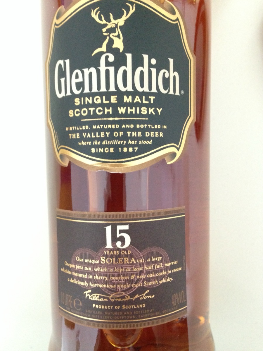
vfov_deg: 55.4
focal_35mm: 33
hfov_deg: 42.9
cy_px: 176
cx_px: 132
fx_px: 334
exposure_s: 1/17
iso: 400
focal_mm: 4.12
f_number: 2.4
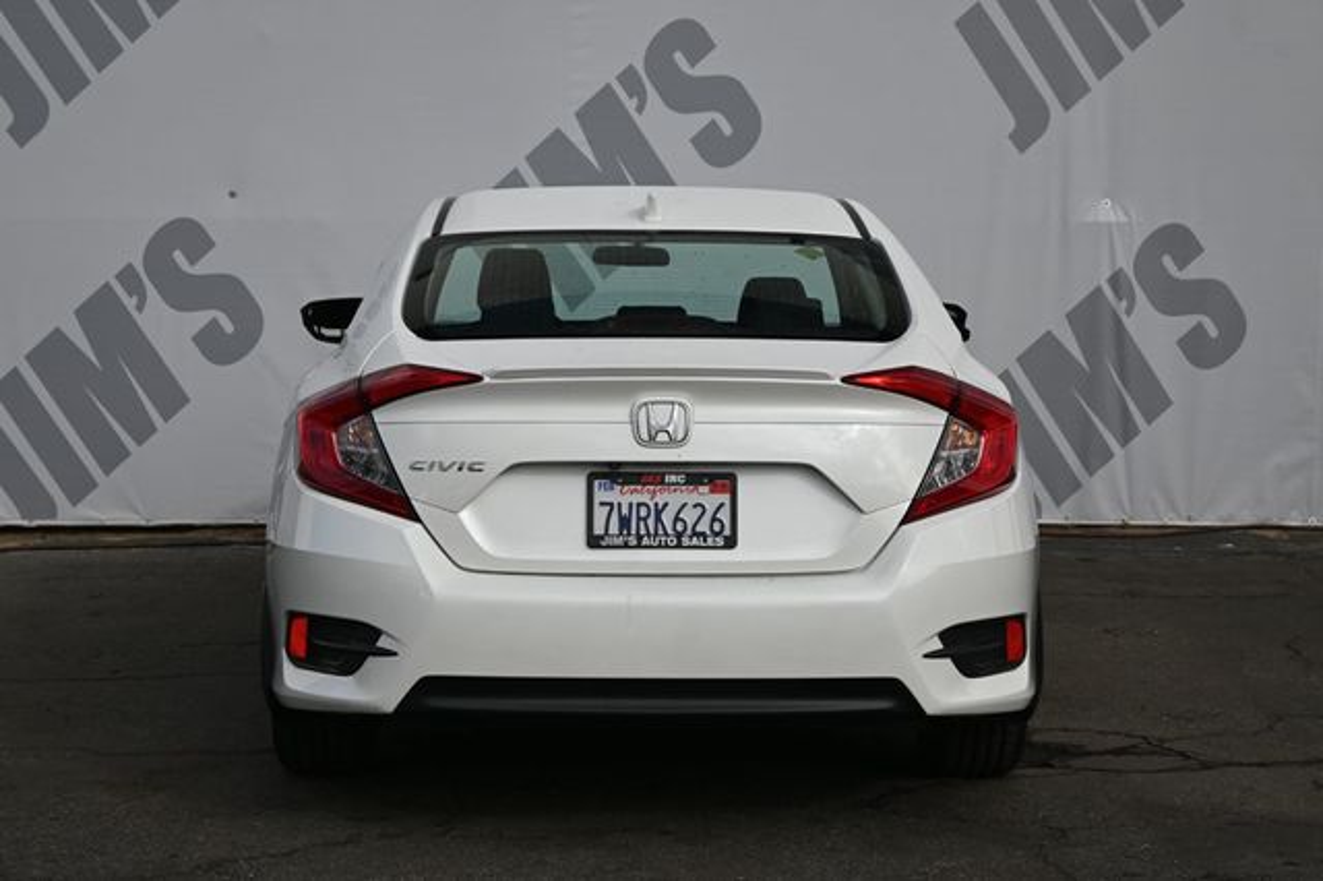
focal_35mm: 69
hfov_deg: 29.3
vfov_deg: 19.7
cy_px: 440
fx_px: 2534
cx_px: 662
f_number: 6.3
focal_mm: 46
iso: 100
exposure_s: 1/320
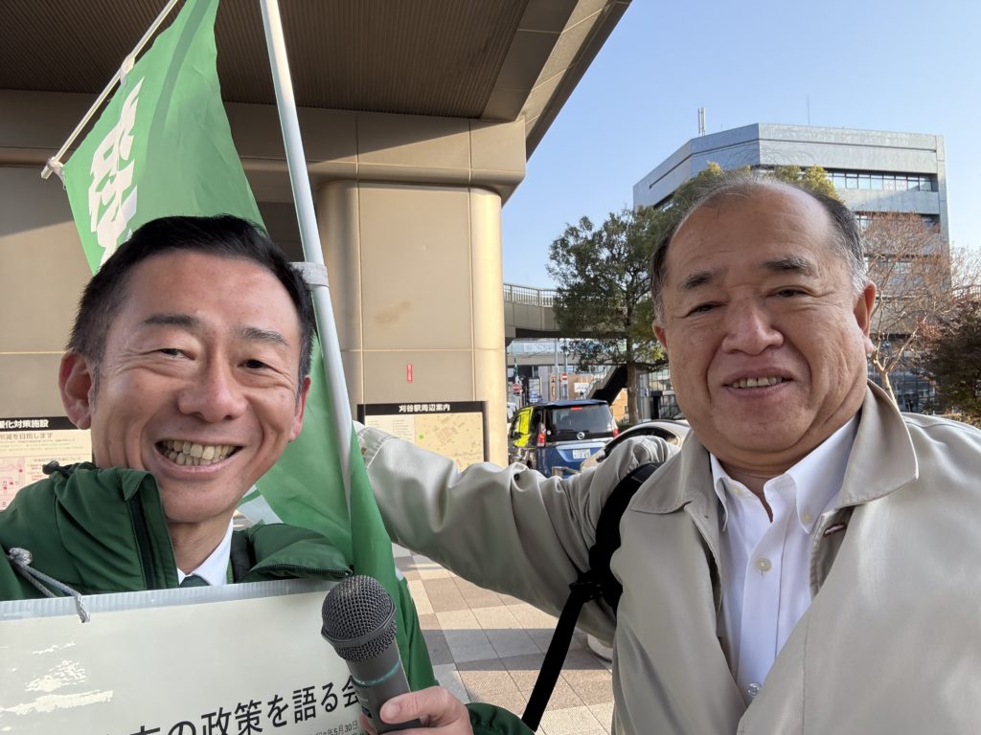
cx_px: 490
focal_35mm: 23
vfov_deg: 58.9
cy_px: 368
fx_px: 652
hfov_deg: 73.9
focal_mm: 2.69
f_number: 1.9
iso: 40
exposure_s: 1/243
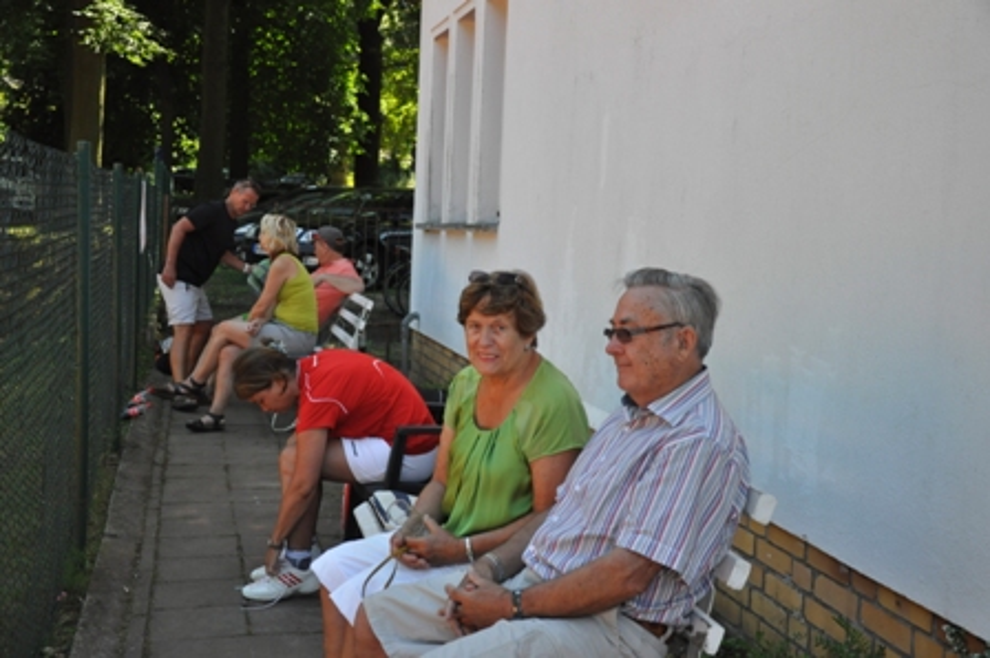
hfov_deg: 41.1
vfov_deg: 28.0
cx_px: 495
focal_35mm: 48
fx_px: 1319
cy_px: 329
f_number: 4.2
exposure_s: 1/1000
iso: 800
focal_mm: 32
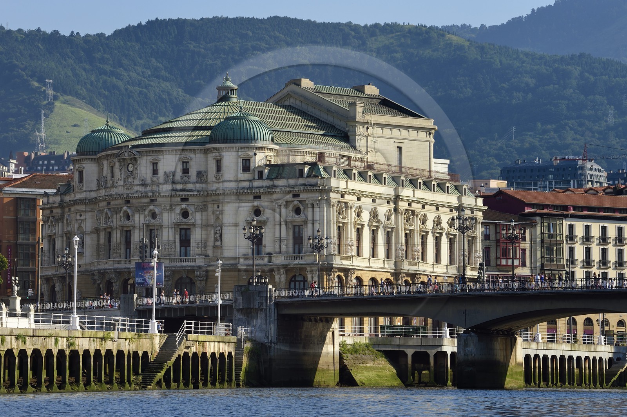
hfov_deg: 13.7
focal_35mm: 150
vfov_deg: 9.1
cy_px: 208
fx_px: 2610
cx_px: 314
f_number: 9
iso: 200
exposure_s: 1/500
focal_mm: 150
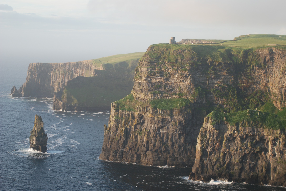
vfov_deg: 14.7
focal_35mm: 93
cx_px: 143
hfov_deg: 21.9
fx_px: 740
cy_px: 96
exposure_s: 1/200
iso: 200
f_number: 5
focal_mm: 62
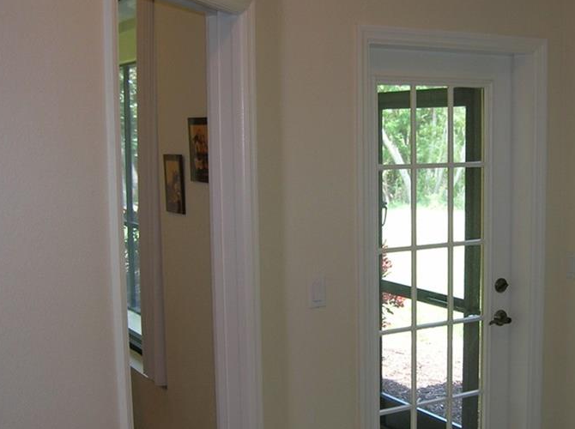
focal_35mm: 52
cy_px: 230
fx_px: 862
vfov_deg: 27.9
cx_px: 374
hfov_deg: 36.6
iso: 51
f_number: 2.9
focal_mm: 5.7
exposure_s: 1/29.8
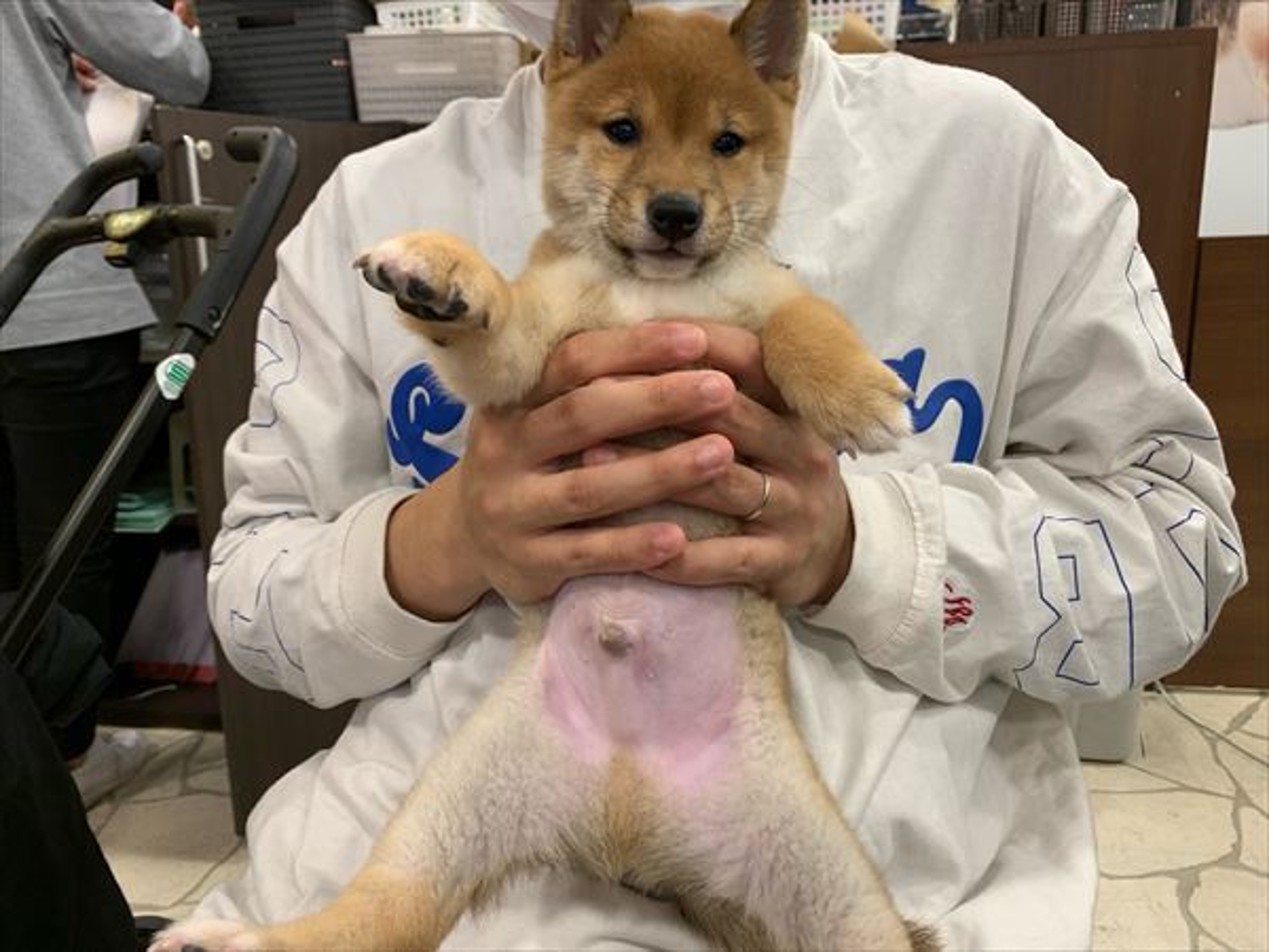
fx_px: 953
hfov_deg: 67.3
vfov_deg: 53.1
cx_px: 634
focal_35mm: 26
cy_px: 476
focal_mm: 4.25
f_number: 1.8
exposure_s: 1/60
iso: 80
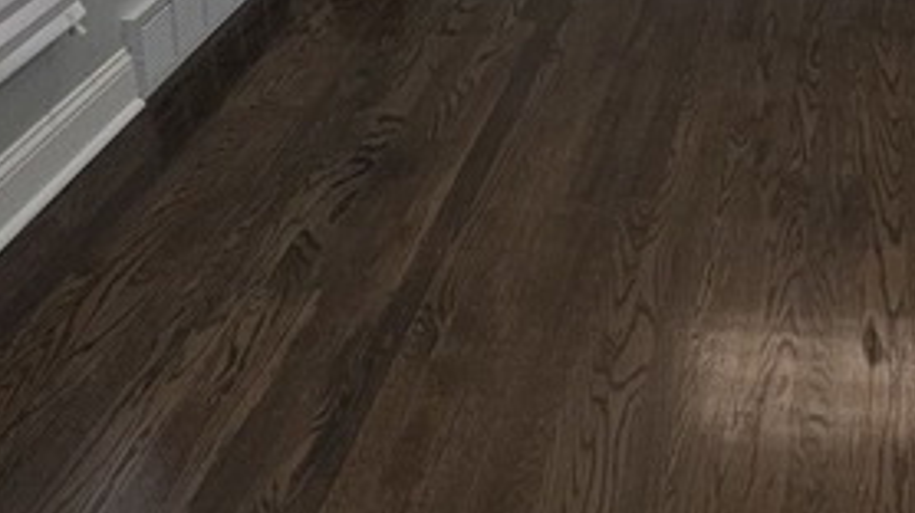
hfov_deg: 36.0
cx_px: 793
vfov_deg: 20.0
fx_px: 1334
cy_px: -155
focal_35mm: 55
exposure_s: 1/60
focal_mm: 2.2
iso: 64
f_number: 1.9
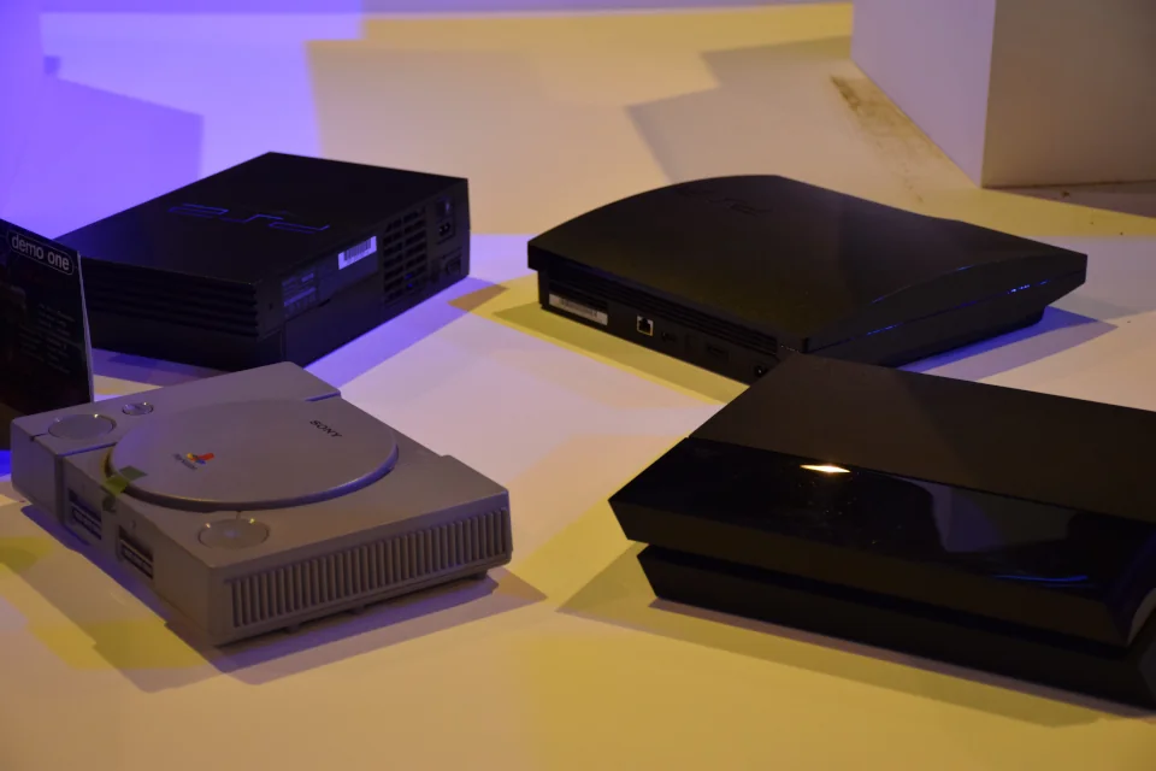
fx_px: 2504
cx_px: 578
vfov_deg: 17.5
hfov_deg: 26.0
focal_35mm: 78
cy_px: 386
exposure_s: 1/60
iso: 1000
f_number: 4.8
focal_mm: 52
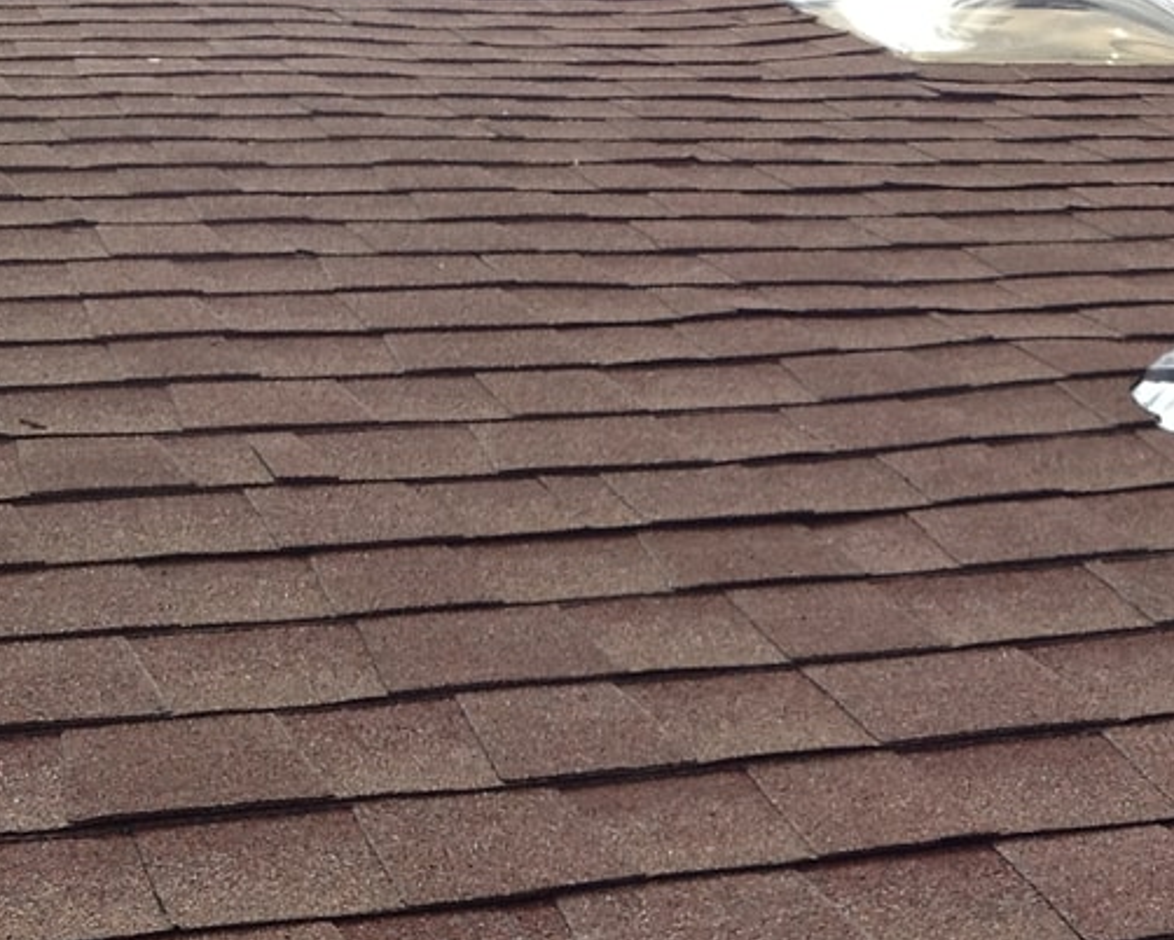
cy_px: 730
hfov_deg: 20.4
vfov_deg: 16.8
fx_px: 3163
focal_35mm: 91
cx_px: 1140
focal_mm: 4.28
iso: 80
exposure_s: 1/1259
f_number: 2.4
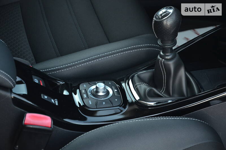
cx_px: 113
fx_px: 705
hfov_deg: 18.2
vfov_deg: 12.1
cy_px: 75
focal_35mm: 112
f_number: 5.3
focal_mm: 75
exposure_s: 1/40
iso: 800
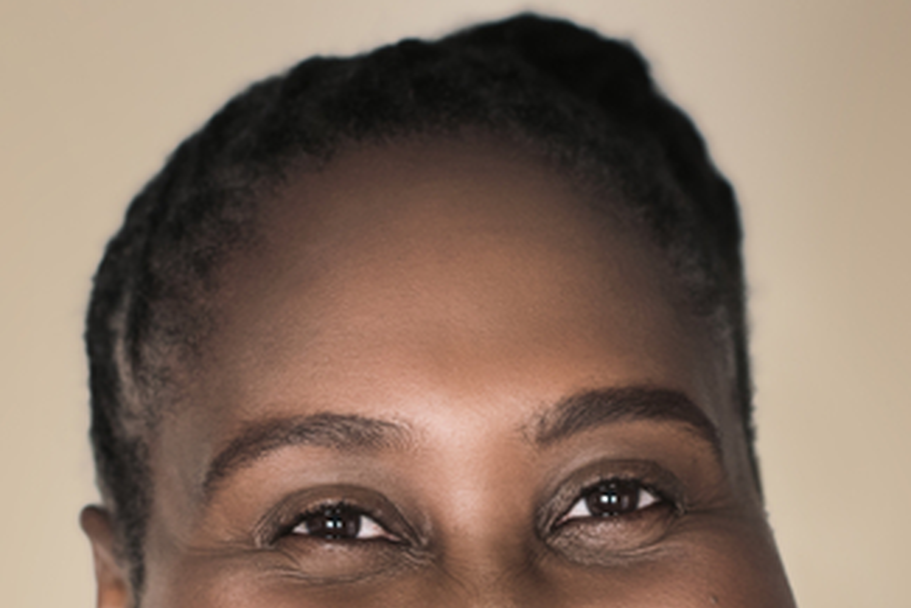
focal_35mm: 209
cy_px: 703
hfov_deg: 9.8
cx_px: 446
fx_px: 5291
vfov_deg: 6.5
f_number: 2.8
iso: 500
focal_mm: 85
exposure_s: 1/125
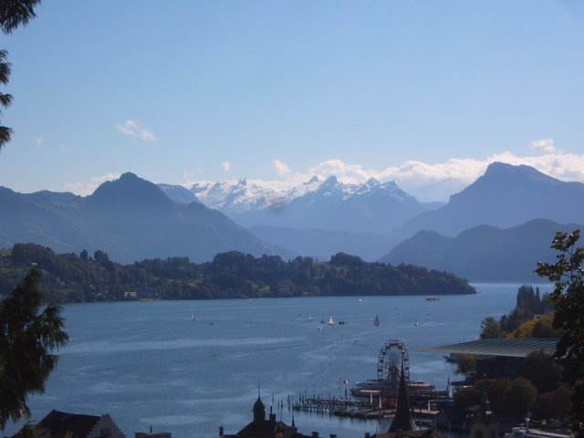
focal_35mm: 104
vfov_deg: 14.2
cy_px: 219
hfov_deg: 18.9
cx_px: 292
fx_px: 1755
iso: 63
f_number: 10
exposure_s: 1/250
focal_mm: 17.4
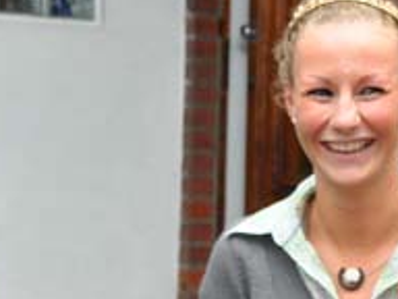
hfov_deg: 13.1
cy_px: 161
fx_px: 1656
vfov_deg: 10.3
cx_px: 570
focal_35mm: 144
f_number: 4
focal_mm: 24
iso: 800
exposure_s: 1/60
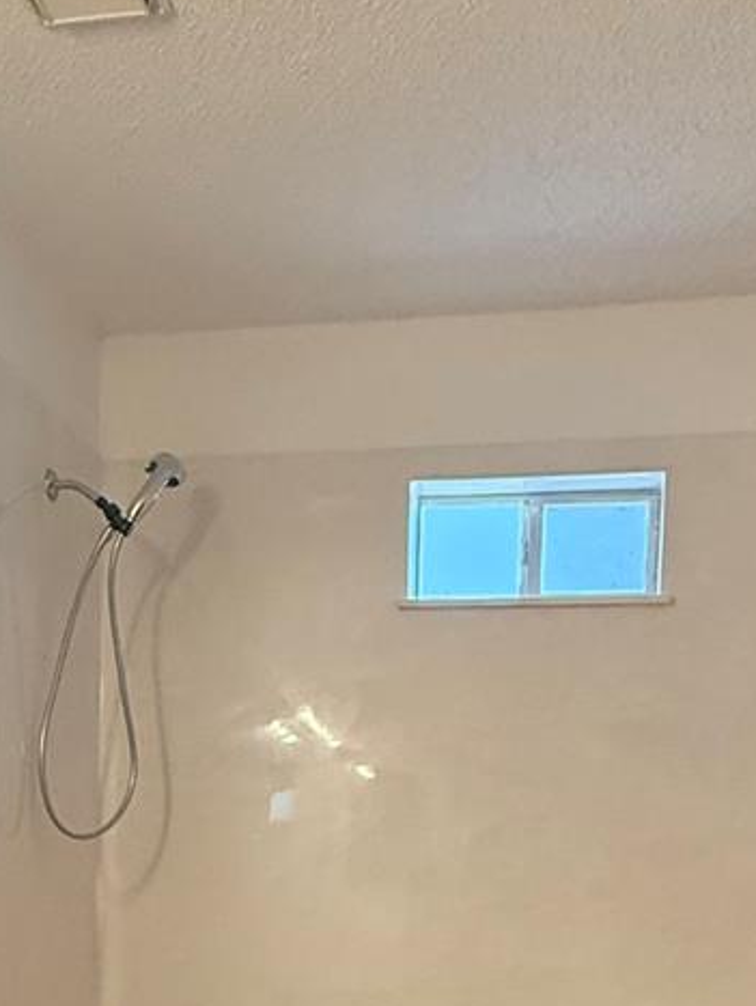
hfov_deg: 31.5
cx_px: 299
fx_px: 1338
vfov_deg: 36.5
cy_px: 1034
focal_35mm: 46
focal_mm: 2.22
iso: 400
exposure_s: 1/120
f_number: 2.2
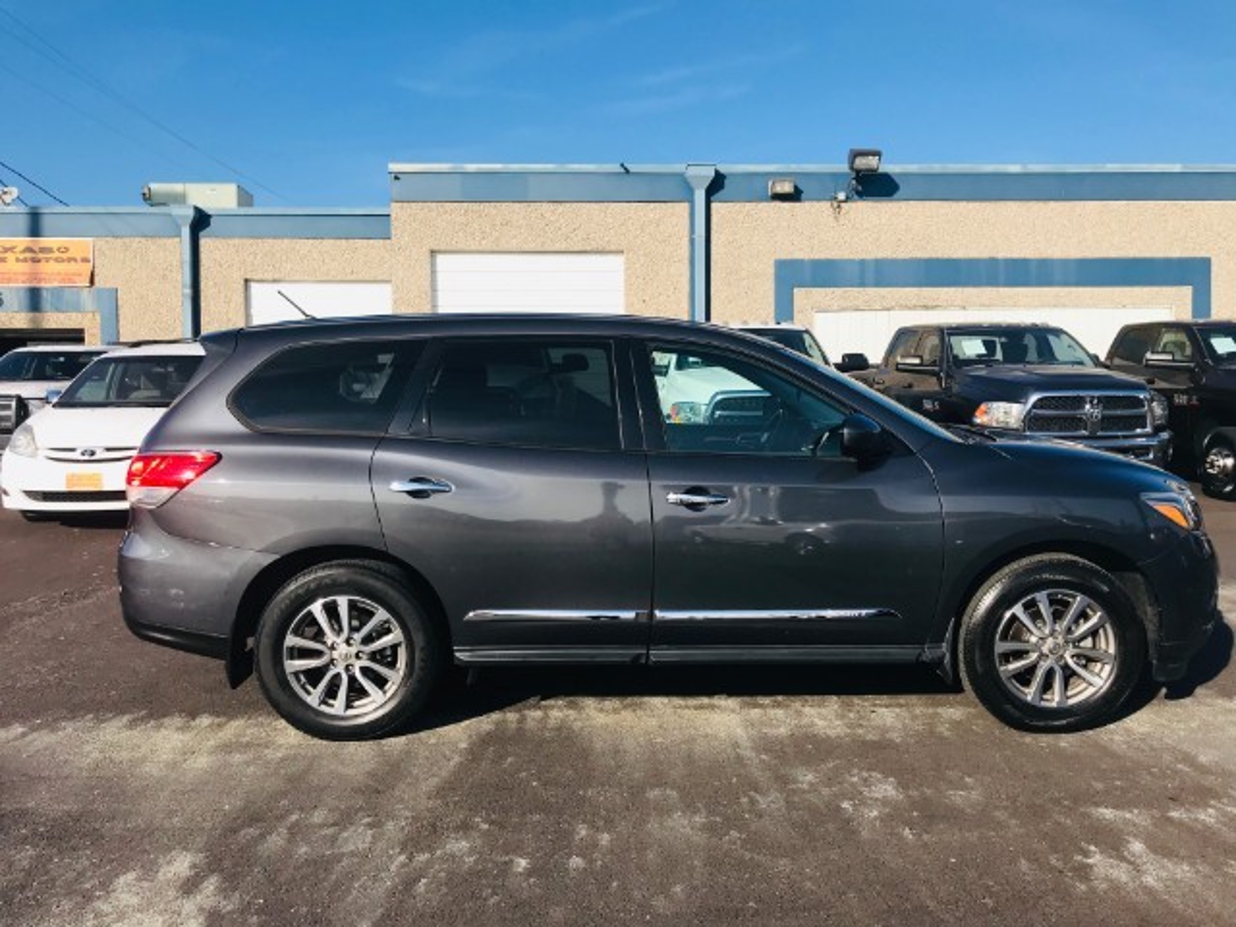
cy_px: 464
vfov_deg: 49.7
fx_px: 1000
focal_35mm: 28
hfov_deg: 63.4
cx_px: 618
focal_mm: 3.99
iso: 20
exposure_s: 1/1808
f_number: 1.8
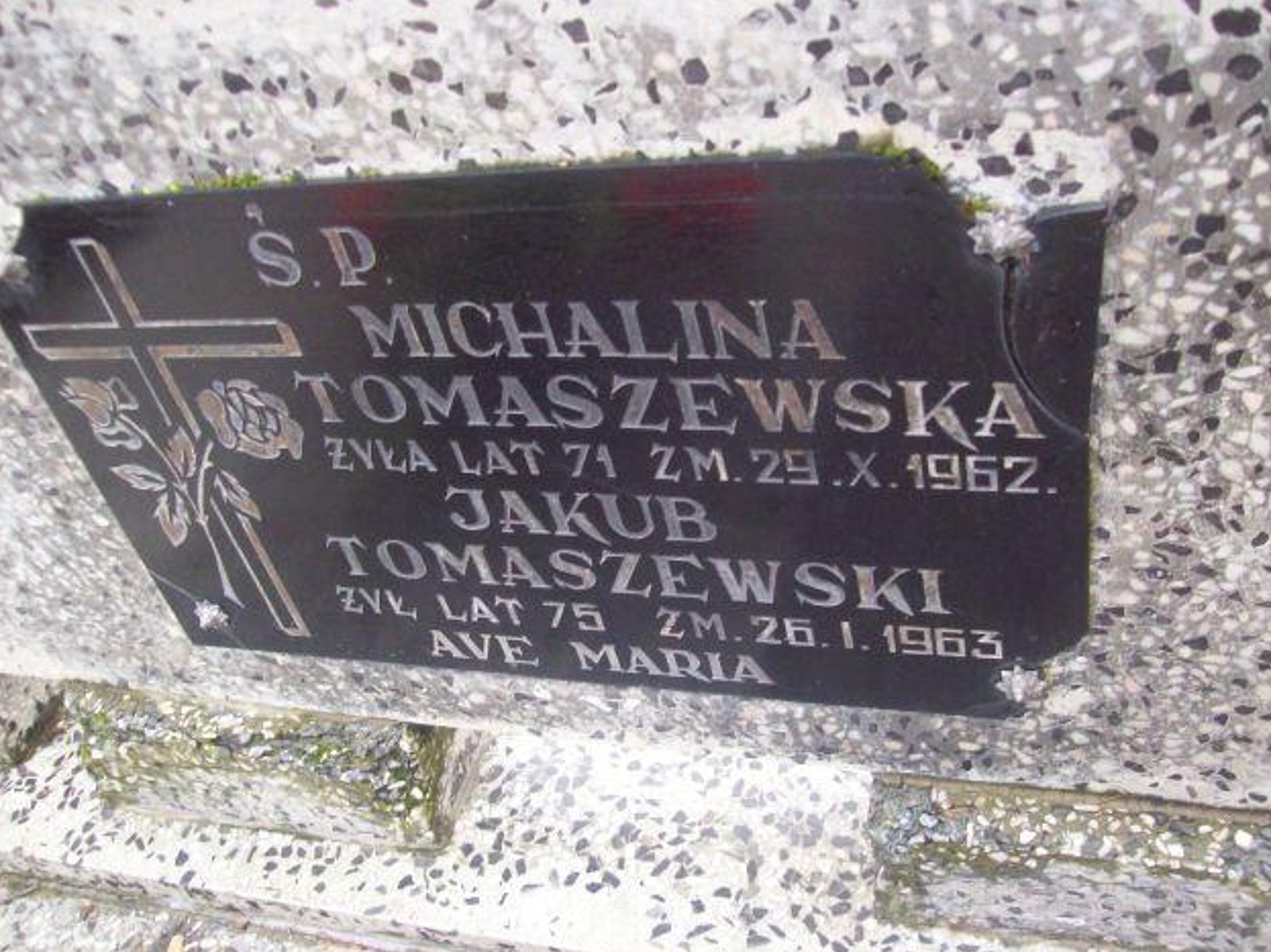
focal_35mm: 37
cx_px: 647
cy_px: 469
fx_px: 1358
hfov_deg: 50.1
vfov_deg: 38.7
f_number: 2.7
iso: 200
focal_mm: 6
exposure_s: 1/76.1
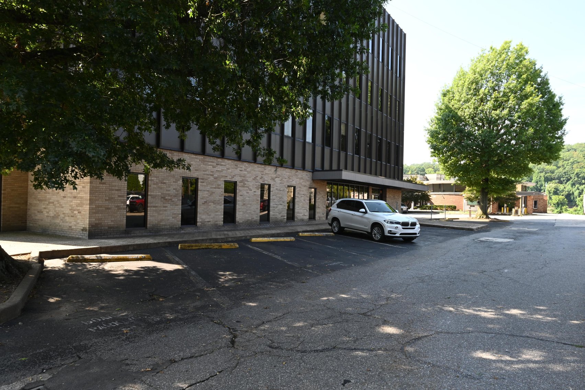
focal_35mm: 24
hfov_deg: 73.7
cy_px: 195
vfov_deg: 53.1
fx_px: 390
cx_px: 292
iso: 320
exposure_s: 1/13
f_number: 22
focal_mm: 24
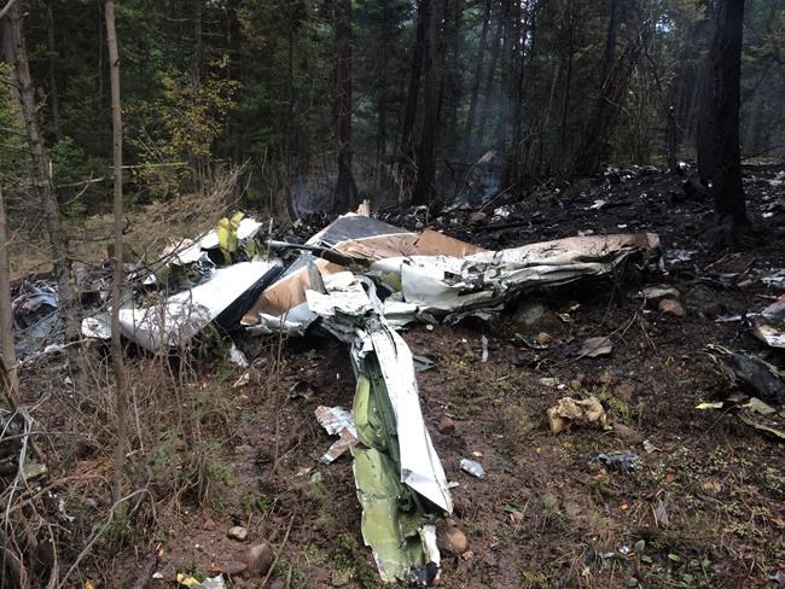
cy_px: 294
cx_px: 392
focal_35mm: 29
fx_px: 658
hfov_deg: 61.6
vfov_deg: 48.3
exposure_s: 1/60
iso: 32
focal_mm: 4.15
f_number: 2.2
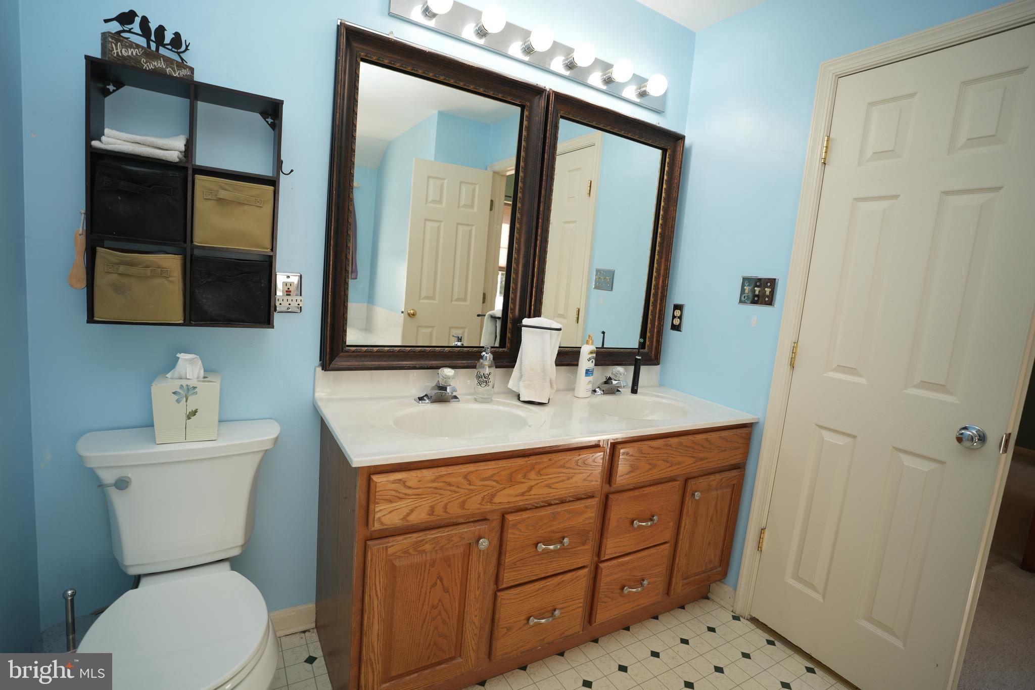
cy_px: 345
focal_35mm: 17
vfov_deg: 69.5
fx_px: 497
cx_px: 518
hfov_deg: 92.3
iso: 100
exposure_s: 1/80
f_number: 3.2
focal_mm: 17.3
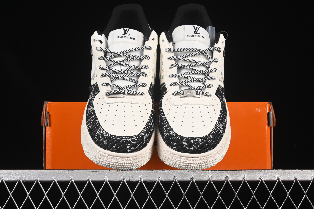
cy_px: 104
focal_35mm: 75
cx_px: 157
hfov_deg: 27.0
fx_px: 654
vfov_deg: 18.2
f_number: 7.1
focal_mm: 50
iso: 160
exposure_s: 1/60
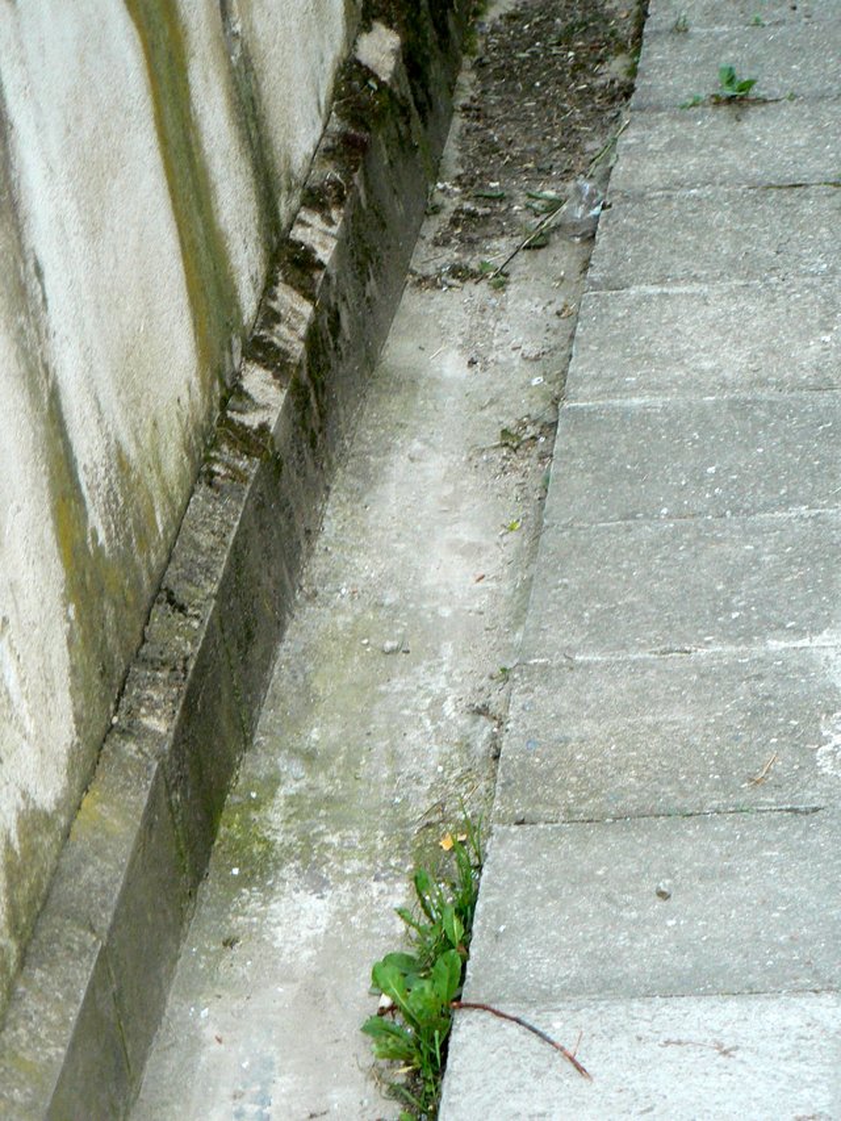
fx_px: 4761
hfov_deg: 10.1
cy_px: 560
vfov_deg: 13.4
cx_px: 420
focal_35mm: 147
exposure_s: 1/10
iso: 200
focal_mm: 24.6
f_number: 3.3
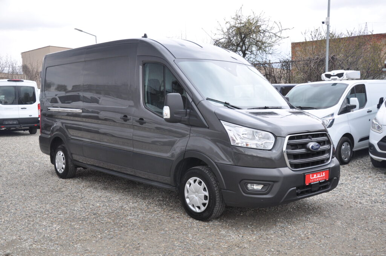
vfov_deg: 35.4
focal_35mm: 38
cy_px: 128
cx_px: 193
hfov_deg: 51.3
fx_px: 402
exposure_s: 1/200
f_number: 7.1
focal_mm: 25
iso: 400
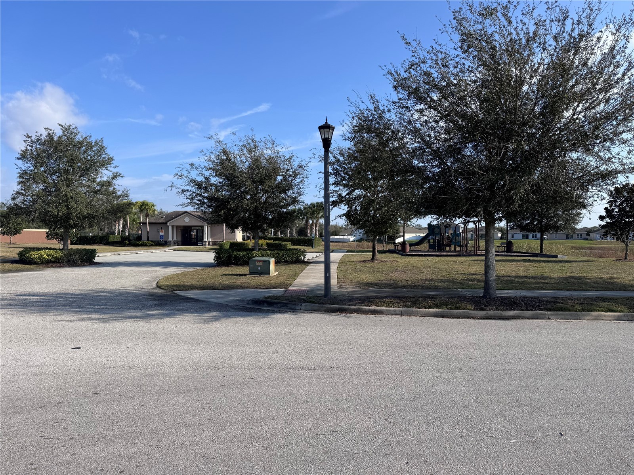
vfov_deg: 56.8
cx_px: 317
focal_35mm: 24
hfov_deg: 71.6
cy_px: 238
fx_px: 440
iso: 80
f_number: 1.78
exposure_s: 1/4310
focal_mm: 6.76
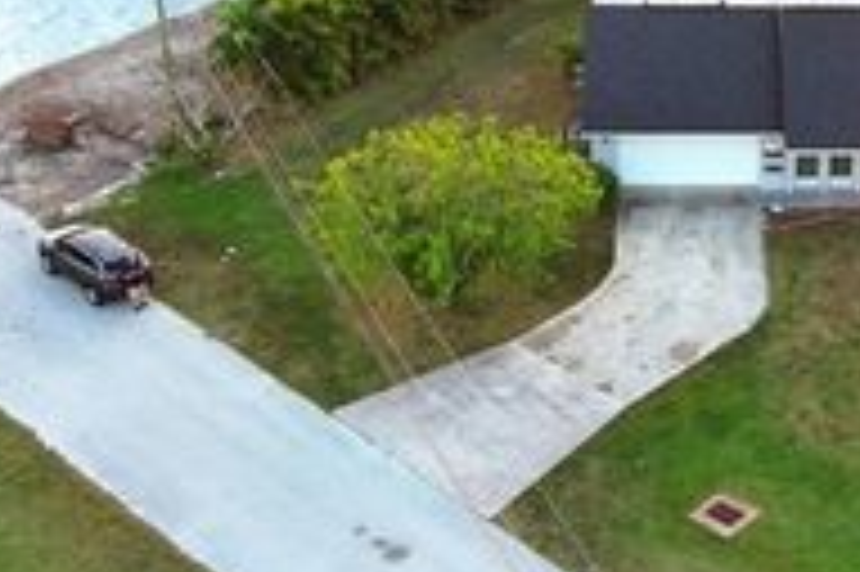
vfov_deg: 17.9
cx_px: 837
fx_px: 1814
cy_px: 191
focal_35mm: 76
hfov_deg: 25.5
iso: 199
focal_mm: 10.57
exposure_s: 1/15
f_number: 2.8
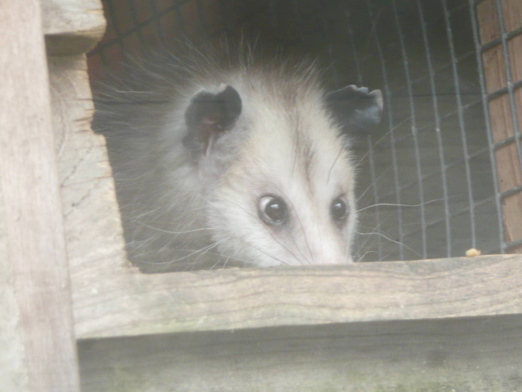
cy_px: 196
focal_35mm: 282
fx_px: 4252
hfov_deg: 7.0
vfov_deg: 5.3
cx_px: 261
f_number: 4.8
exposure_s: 1/30
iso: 200
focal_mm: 31
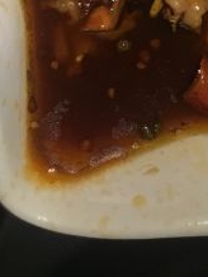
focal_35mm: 93
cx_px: 249
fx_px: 744
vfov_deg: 18.5
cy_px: -147
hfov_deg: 15.4
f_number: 2.2
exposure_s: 1/25
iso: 200
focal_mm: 4.15
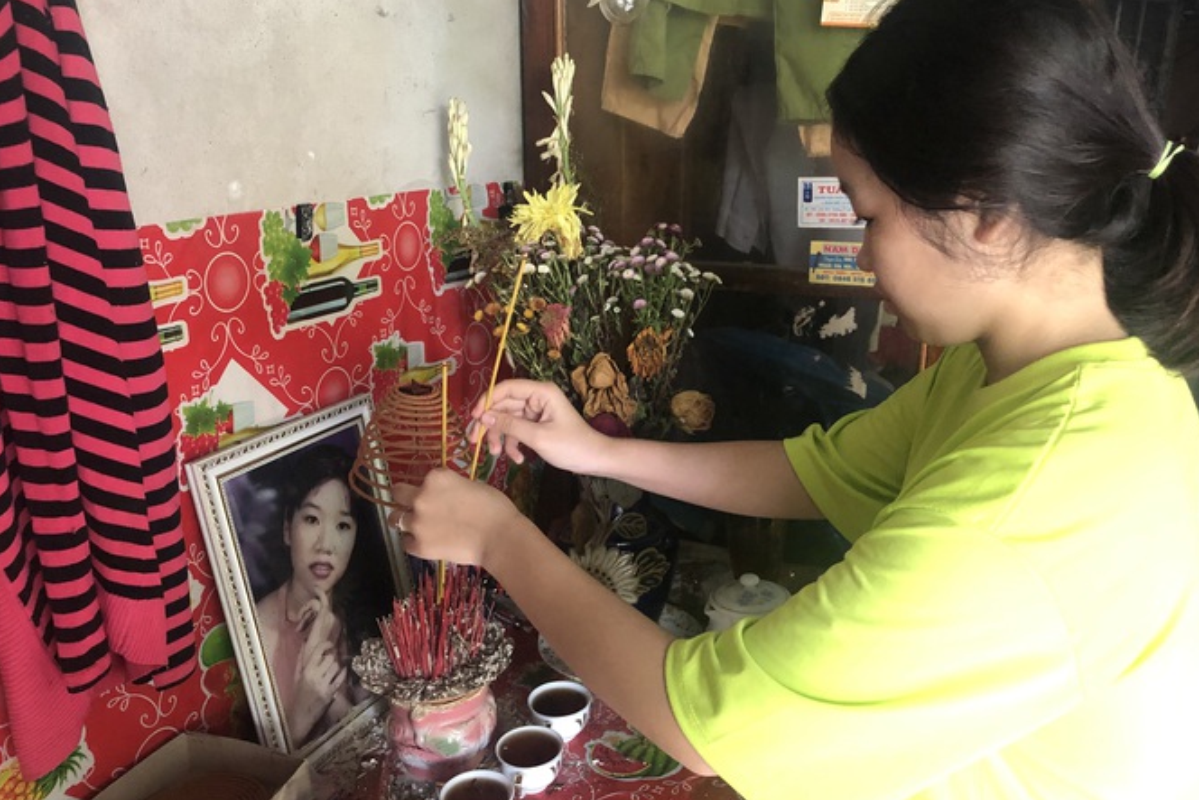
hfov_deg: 61.9
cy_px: 398
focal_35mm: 30
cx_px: 609
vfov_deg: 43.6
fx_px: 999
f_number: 1.8
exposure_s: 1/15
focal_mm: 4
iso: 100
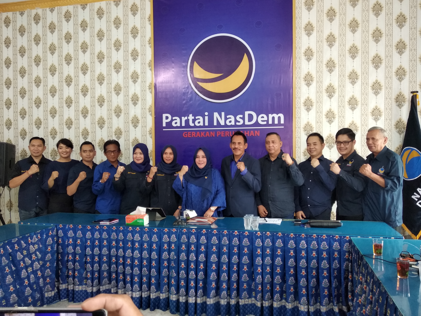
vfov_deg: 53.1
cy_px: 158
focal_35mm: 26
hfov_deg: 67.3
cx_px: 210
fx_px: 316
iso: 1600
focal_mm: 3.81
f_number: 2.2
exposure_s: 1/25
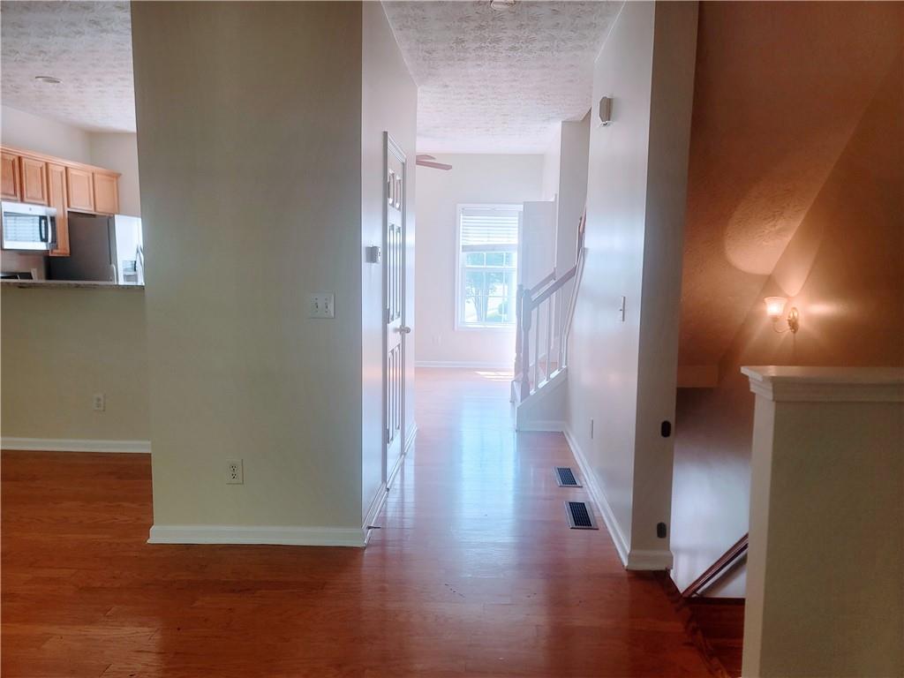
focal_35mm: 25
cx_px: 452
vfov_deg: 54.9
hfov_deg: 69.4
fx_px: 653
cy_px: 339
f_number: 1.8
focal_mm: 7
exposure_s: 1/120
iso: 80
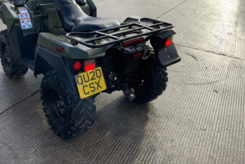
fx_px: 259
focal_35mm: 38
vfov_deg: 34.7
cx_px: 101
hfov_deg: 50.4
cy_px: 51
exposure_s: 1/855
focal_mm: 3
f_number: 1.8
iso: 16
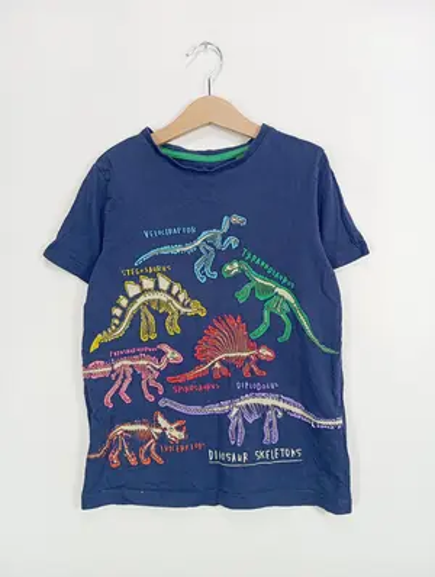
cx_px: 218
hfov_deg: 49.9
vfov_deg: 63.4
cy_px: 288
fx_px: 468
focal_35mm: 28
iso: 62
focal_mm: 4.22
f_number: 1.8
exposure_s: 1/50
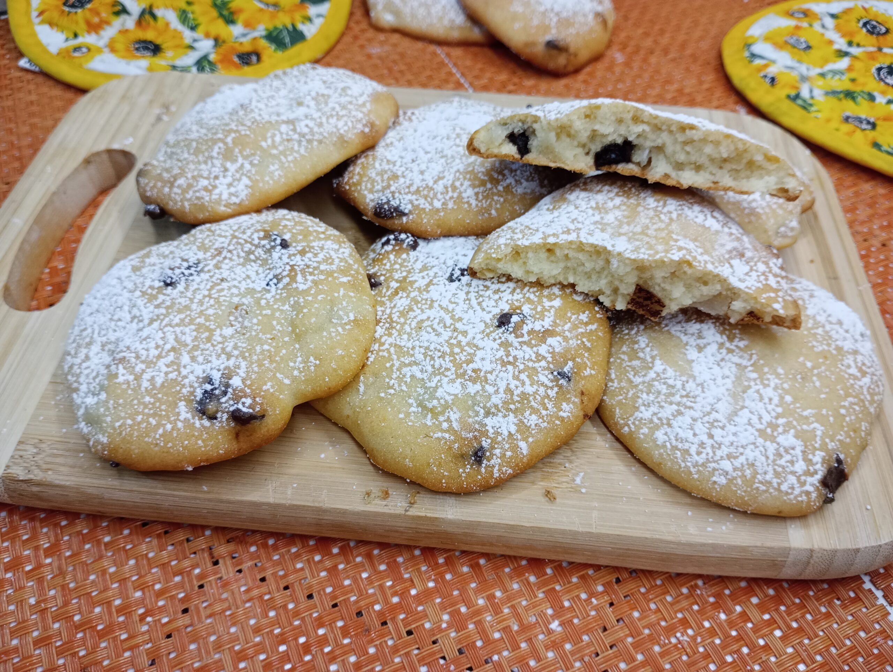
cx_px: 446
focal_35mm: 28
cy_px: 336
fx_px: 723
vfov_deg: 49.9
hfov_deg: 63.4
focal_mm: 4.27
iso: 433
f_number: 1.8
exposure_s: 1/33.3
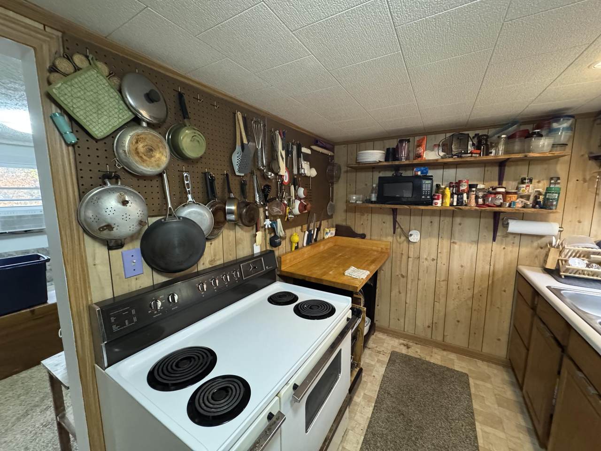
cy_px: 226
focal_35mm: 14
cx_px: 300
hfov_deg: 102.1
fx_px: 243
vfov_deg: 85.7
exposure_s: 1/60
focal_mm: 2.22
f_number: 2.2
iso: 1250
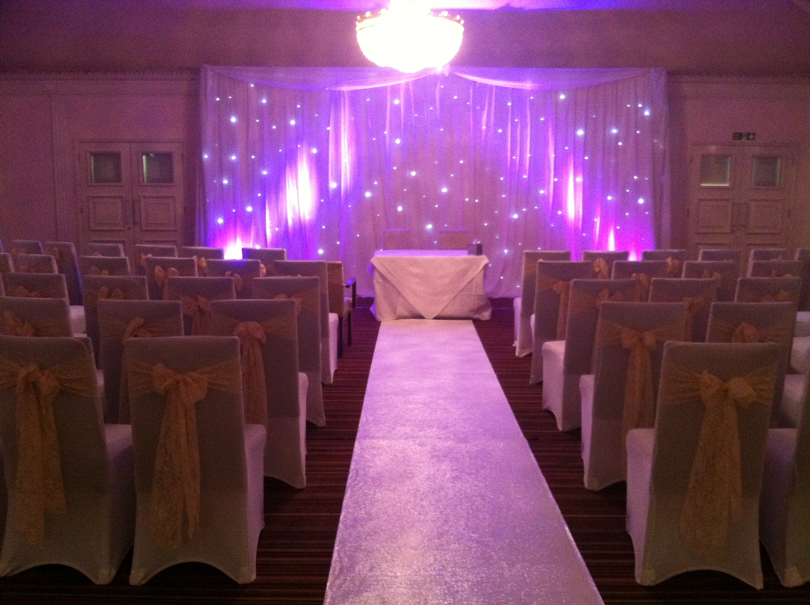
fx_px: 818
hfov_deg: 52.7
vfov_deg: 40.6
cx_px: 405
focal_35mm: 35
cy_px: 302
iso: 400
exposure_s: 1/15
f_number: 2.8
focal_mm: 3.85
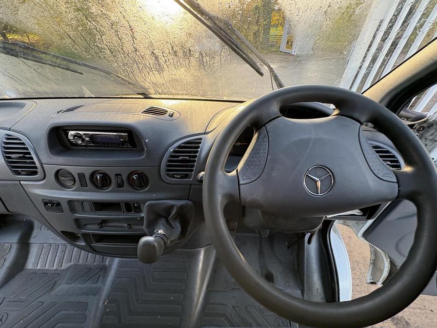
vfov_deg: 85.7
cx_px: 218
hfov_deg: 102.1
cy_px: 164
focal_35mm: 14
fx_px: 177
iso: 125
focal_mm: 2.22
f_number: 2.2
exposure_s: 1/99
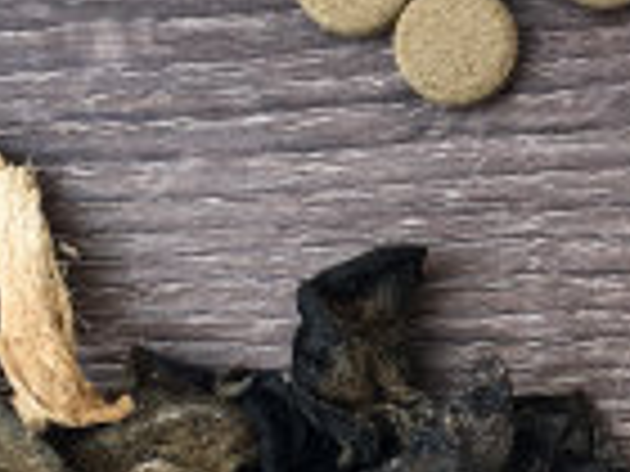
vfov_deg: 11.7
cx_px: 850
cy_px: 155
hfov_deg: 14.8
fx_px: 2311
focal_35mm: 127
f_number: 2.2
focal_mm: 4.15
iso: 25
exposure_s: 1/100
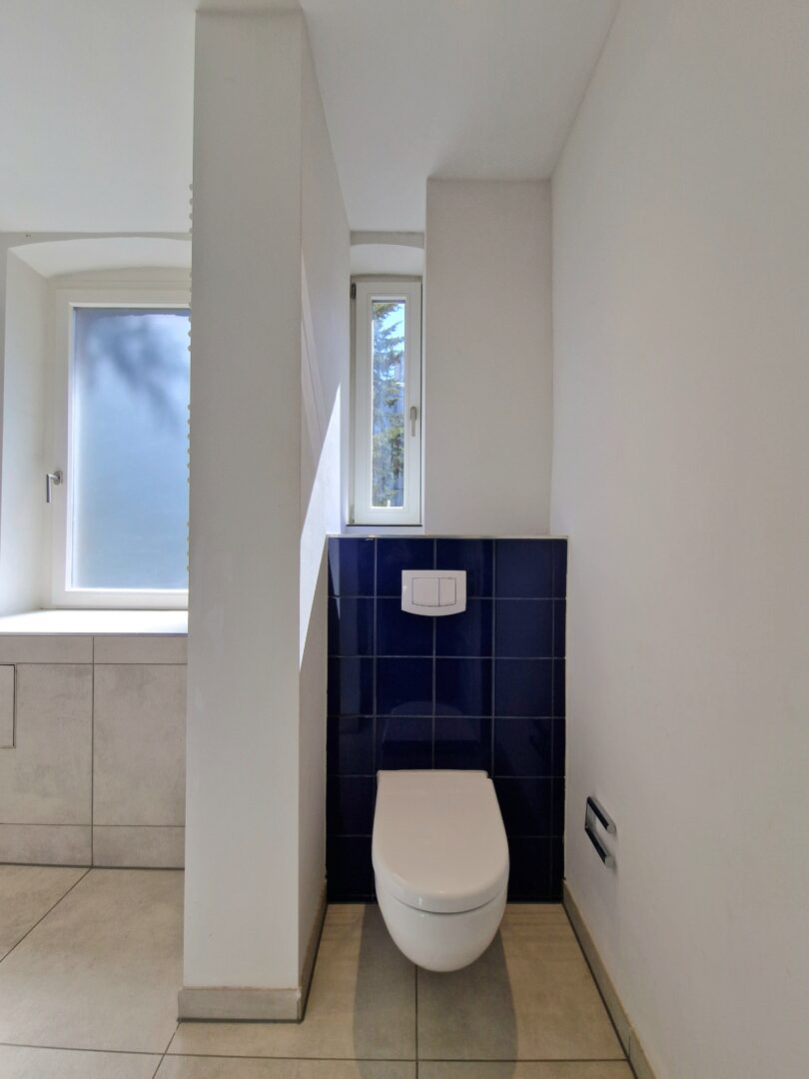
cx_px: 404
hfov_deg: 89.9
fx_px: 405
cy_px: 540
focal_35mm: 13
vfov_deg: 106.2
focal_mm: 2.2
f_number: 2.2
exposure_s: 1/385
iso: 50
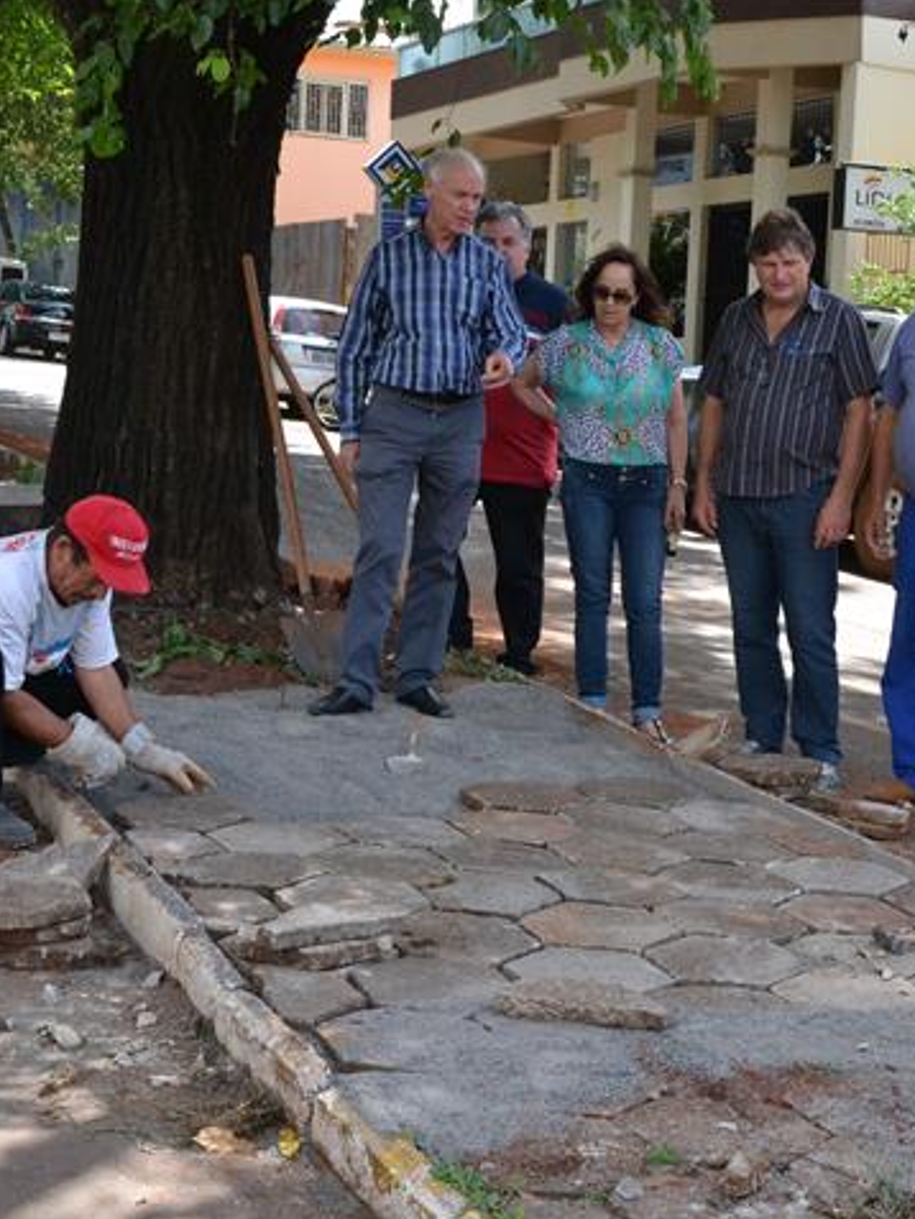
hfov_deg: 25.2
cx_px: 565
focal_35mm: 58
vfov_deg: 33.2
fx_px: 2043
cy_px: 576
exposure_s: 1/500
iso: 1600
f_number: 11
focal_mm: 24
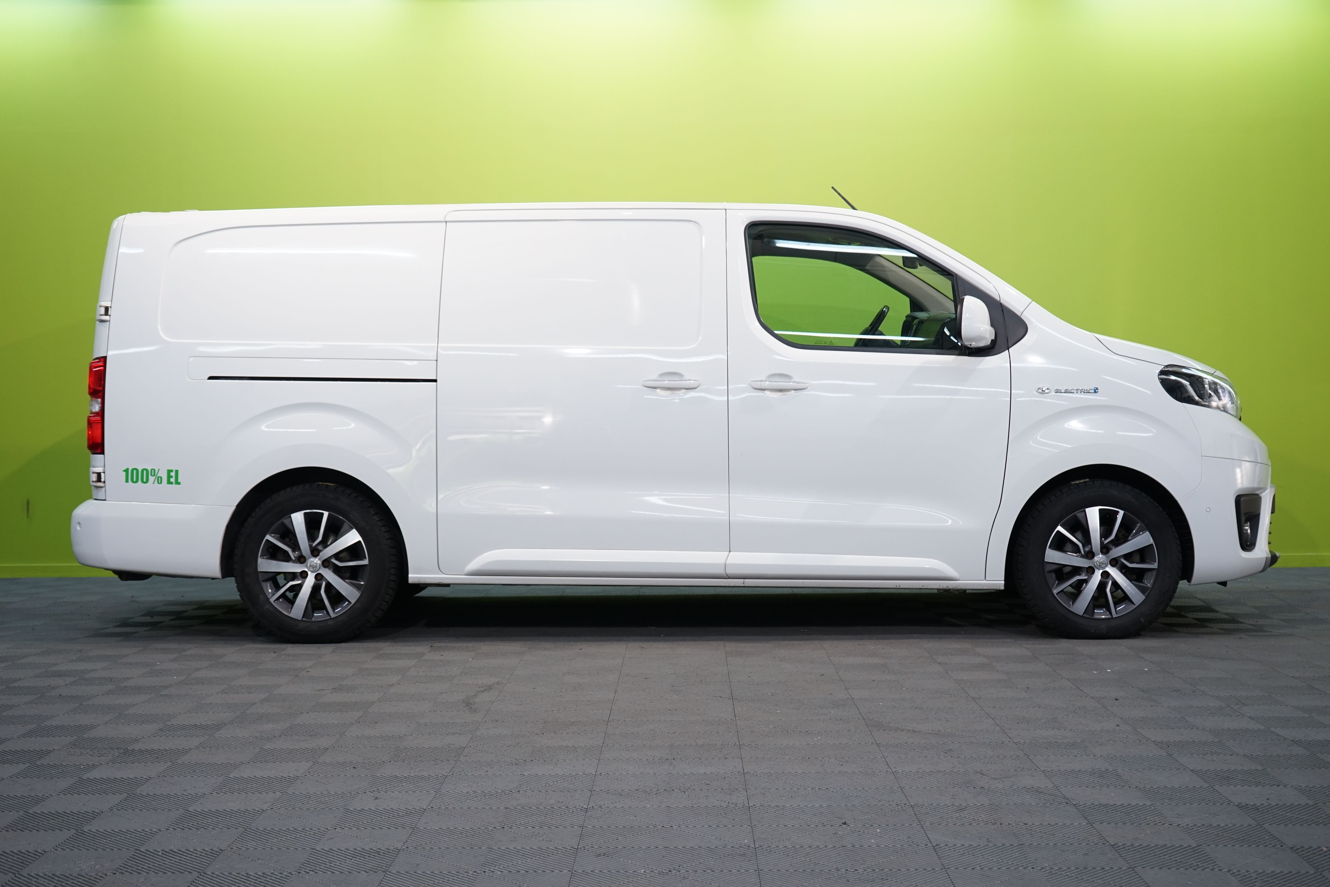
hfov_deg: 41.9
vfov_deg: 28.6
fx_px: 1736
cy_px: 444
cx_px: 665
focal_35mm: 47
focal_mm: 47
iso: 800
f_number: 6.3
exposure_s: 1/30
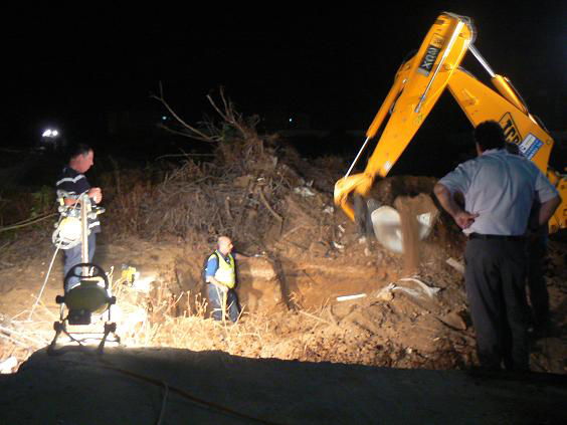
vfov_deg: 39.7
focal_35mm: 36
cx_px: 284
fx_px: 590
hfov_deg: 51.4
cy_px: 212
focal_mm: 6
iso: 200
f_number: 2.8
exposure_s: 1/5
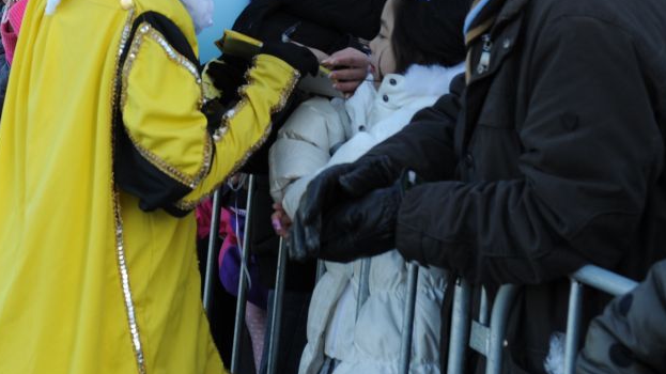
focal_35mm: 121
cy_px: -124
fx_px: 2136
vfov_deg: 9.8
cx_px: 129
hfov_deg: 17.6
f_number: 5.6
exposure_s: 1/125
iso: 200
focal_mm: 48
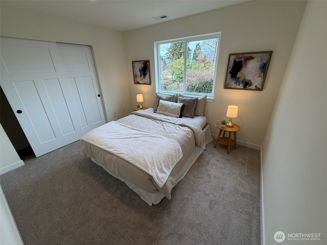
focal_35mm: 14
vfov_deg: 85.7
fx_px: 132
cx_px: 164
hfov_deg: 102.1
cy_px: 122
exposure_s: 1/120
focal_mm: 2.22
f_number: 2.2
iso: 80
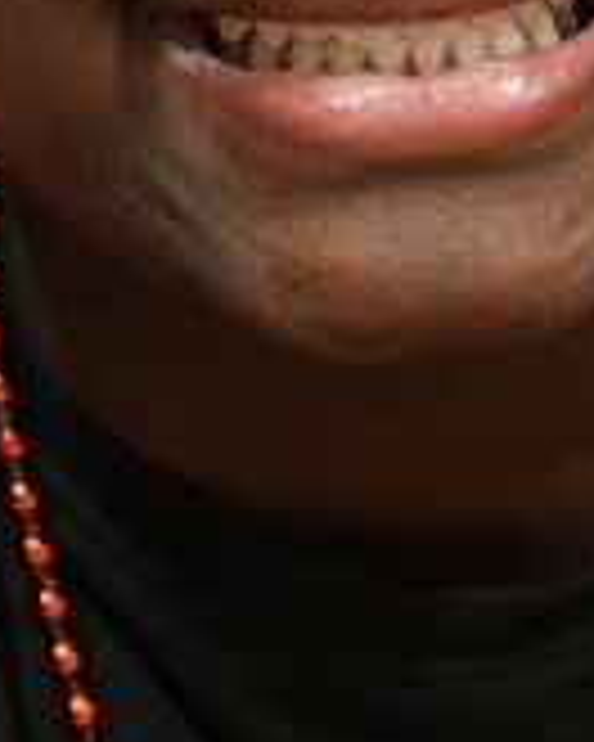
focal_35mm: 349
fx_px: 7669
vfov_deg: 5.5
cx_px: 4
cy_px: -151
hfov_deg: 4.4
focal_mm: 60
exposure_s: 1/160
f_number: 2.8
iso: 1600
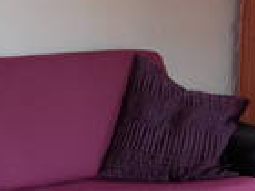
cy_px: 60
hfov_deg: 19.6
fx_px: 737
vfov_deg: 14.8
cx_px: 100
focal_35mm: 100
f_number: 2.8
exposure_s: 1/60
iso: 100
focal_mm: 8
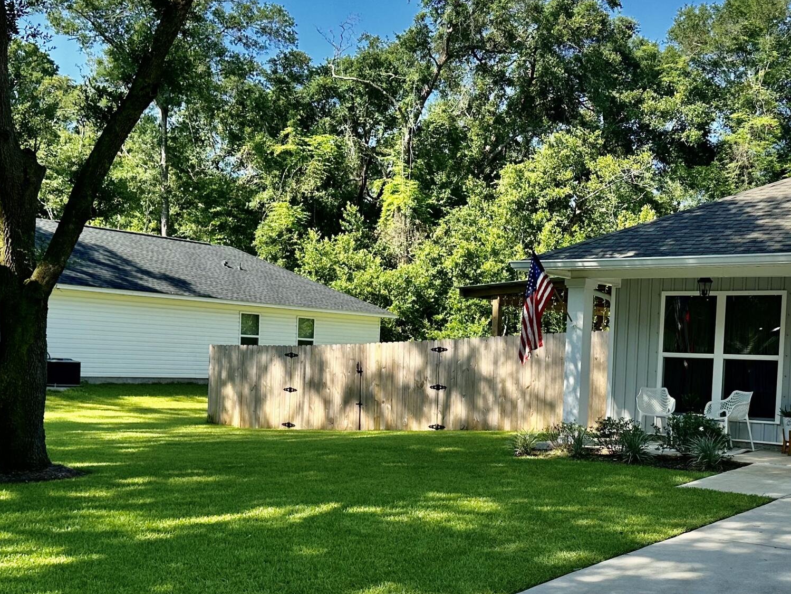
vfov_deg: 30.1
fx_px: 1097
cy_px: 389
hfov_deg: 39.5
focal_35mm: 48
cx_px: 475
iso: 80
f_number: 1.78
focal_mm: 6.86
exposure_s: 1/2203
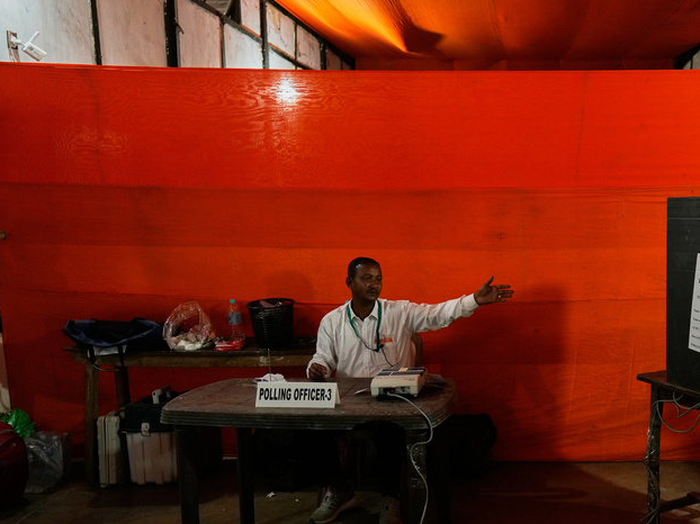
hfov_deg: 46.6
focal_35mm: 38
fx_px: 768
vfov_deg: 37.5
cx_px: 553
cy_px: 326
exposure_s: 1/100
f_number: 2.8
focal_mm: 24
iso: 1000
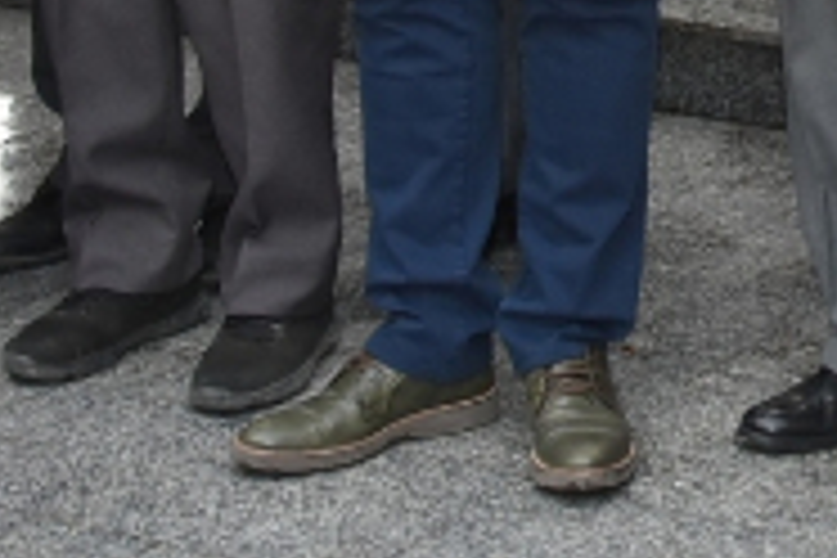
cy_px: -477
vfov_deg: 9.2
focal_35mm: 142
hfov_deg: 13.7
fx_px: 3301
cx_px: 1179
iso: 500
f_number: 8
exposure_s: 1/100
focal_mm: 22
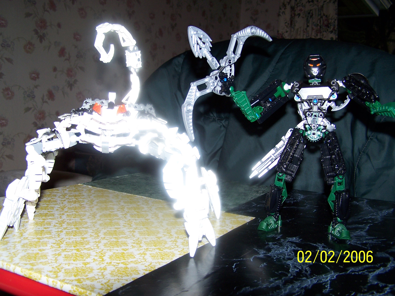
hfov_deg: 49.0
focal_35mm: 38
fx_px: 434
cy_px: 148
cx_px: 198
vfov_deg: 37.7
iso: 80
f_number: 2.8
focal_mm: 6.3
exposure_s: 1/60
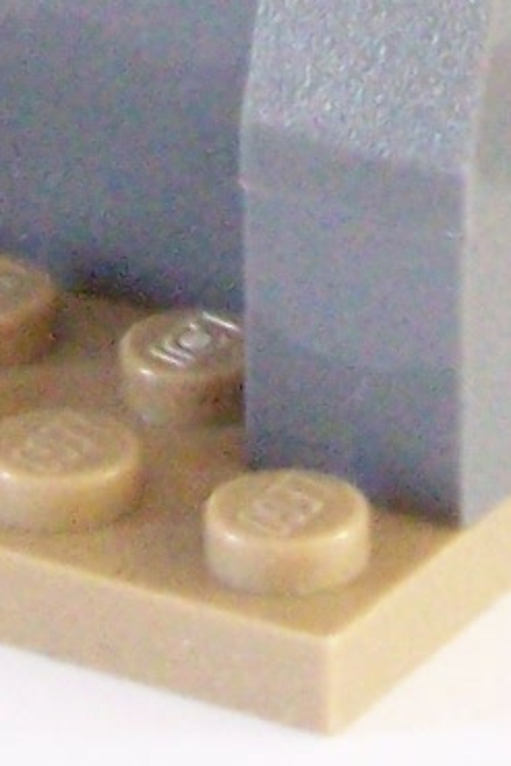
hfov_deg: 3.2
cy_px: -956
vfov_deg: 4.7
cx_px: 232
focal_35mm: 427
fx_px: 9082
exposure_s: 1/10
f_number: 8
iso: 400
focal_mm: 9.8
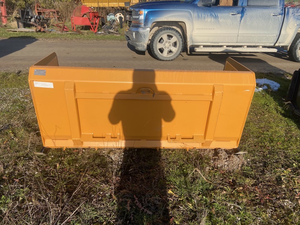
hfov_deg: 67.3
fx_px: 225
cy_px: 112
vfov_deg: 53.1
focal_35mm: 26
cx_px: 150
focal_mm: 4.25
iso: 32
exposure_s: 1/3401
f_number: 1.8
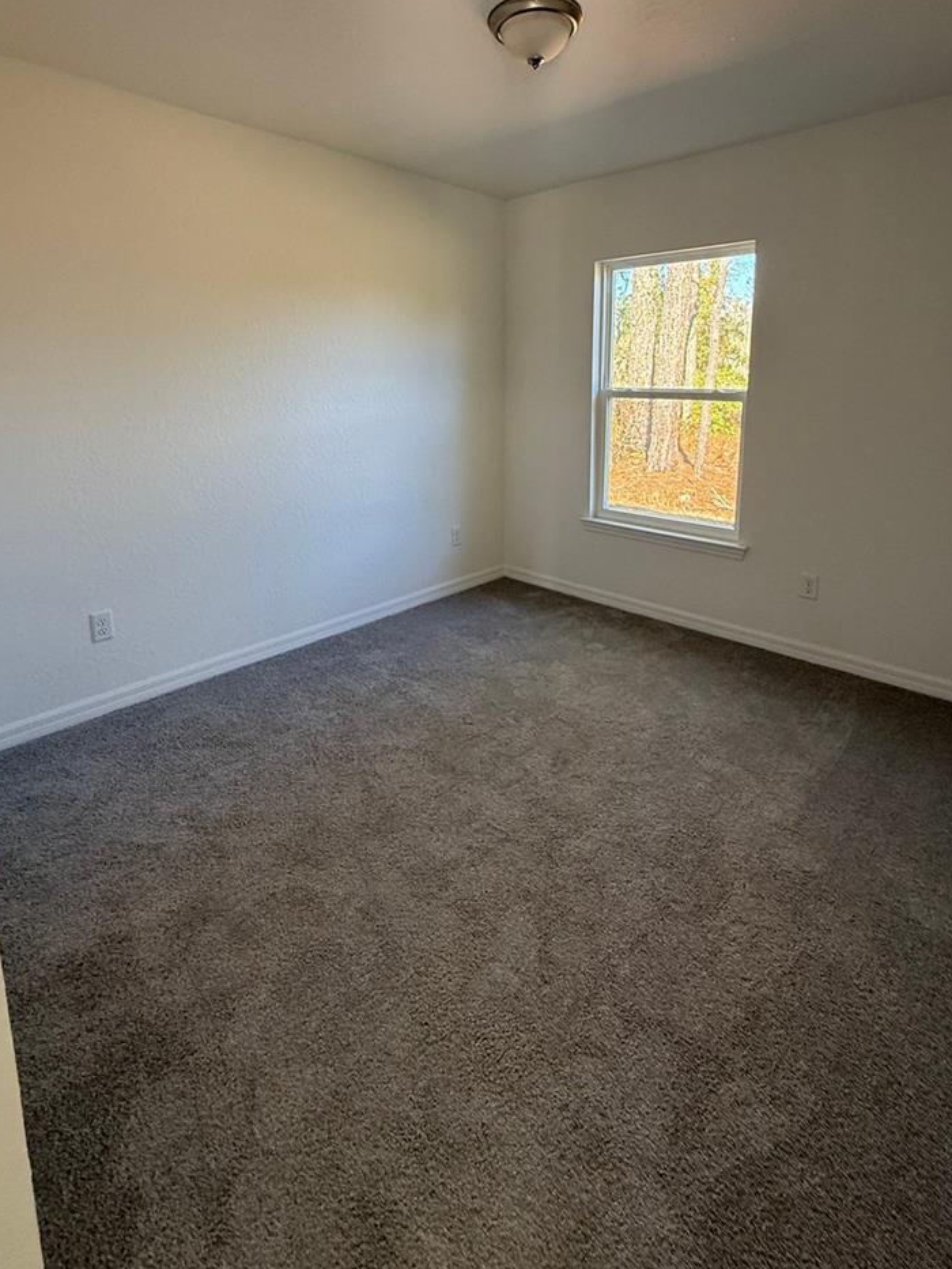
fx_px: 660
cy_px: 477
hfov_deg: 71.6
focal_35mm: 18
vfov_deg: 86.1
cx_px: 464
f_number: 2.2
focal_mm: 2.22
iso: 200
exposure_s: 1/99
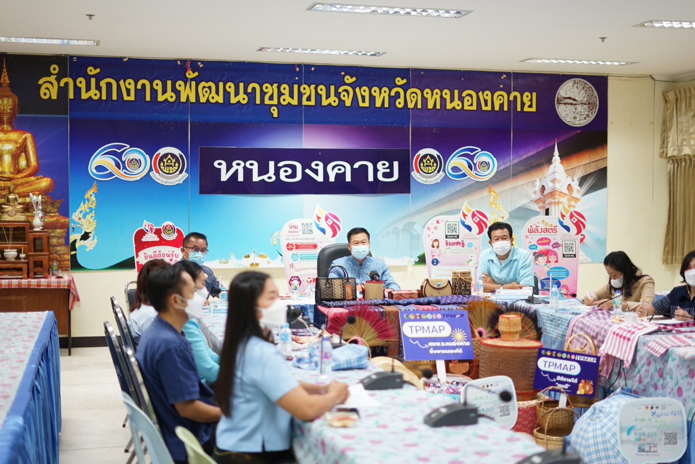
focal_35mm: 50
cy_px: 232
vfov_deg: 27.0
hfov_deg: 39.6
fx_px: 966
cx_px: 348
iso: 400
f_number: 1.8
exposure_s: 1/100
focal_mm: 50
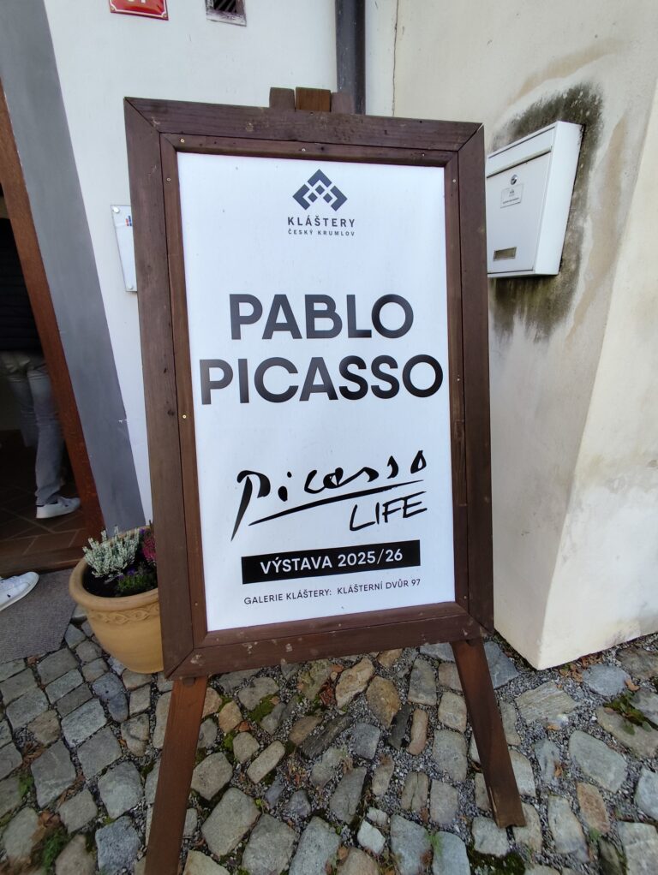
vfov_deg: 94.5
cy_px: 438
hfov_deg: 78.2
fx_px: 405
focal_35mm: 16
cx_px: 329
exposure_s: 1/245
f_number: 2.2
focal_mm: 1.65
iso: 50
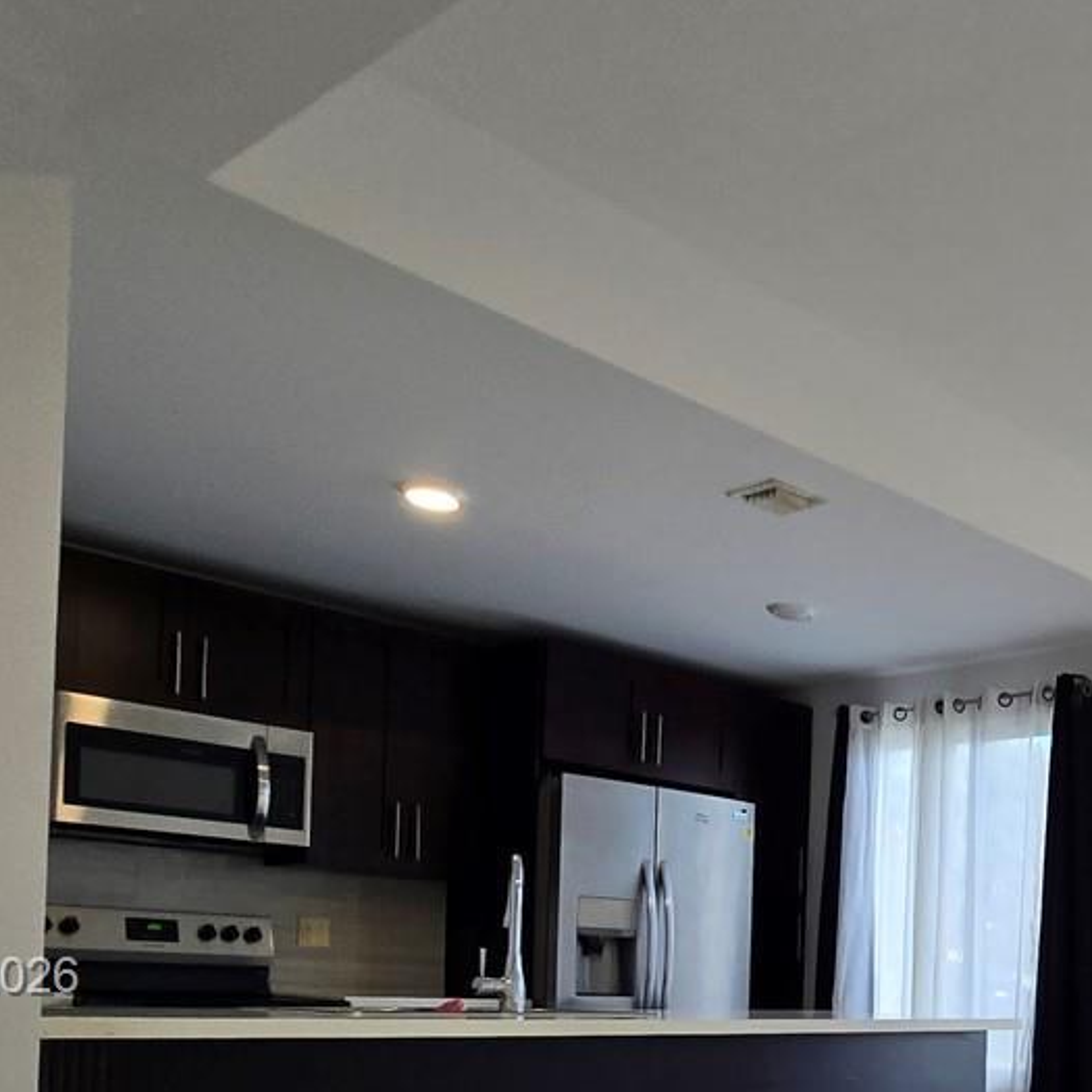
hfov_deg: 41.1
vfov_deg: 43.2
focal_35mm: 35
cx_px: 1096
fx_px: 1249
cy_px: 980
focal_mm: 2.2
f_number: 2.2
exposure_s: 1/60
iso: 50
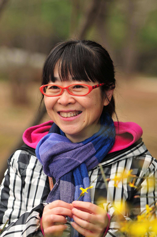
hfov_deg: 7.6
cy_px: 118
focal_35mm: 180
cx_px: 78
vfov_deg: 11.4
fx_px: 1181
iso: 200
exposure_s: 1/320
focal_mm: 120
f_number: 2.8
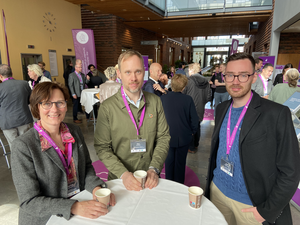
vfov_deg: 53.1
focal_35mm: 26
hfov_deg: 67.3
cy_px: 112
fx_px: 225
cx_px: 150
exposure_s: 1/121
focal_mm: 4.25
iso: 80
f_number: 1.8
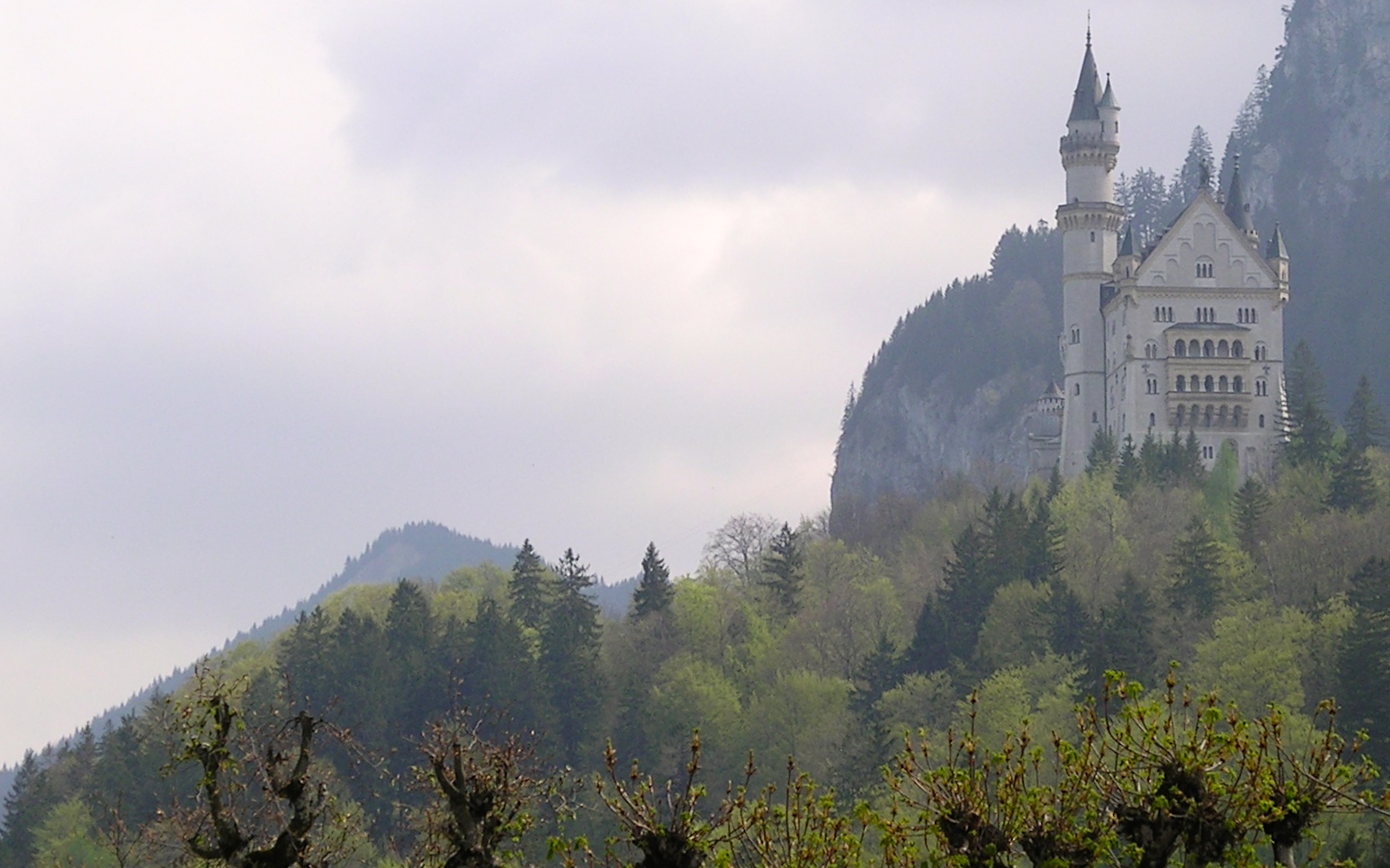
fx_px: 6628
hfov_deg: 12.0
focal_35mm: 175
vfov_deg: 7.5
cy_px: 513
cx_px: 791
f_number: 5
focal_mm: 23.8
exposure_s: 1/556
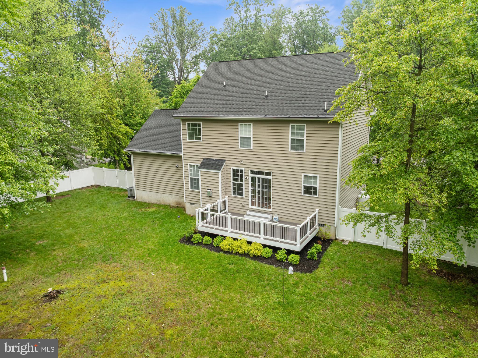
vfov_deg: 56.8
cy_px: 179
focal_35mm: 24
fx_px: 331
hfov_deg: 71.6
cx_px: 239
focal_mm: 12.29
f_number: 4
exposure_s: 1/200
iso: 100
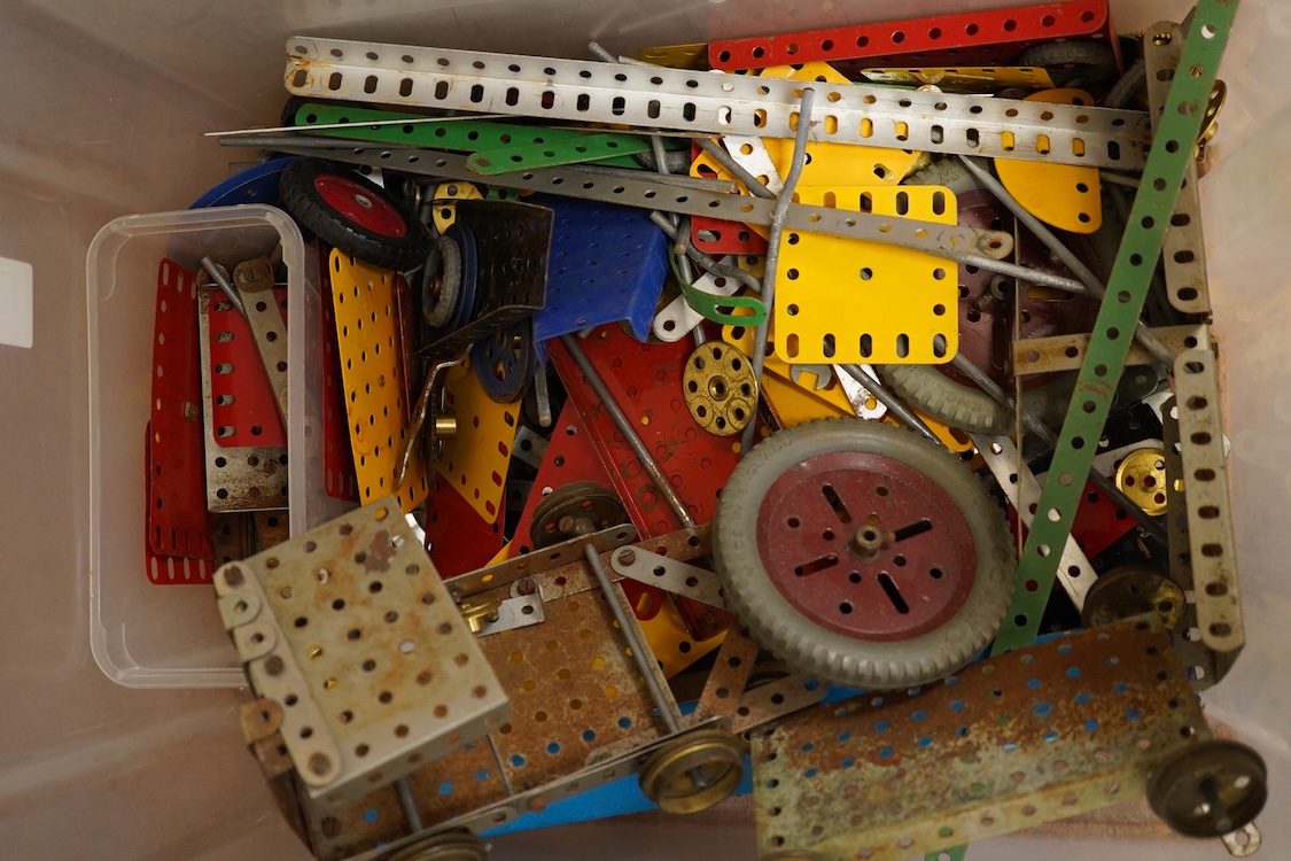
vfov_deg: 29.9
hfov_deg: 43.6
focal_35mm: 45
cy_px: 430
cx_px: 646
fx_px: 1614
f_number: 3.5
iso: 2000
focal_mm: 30
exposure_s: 1/160
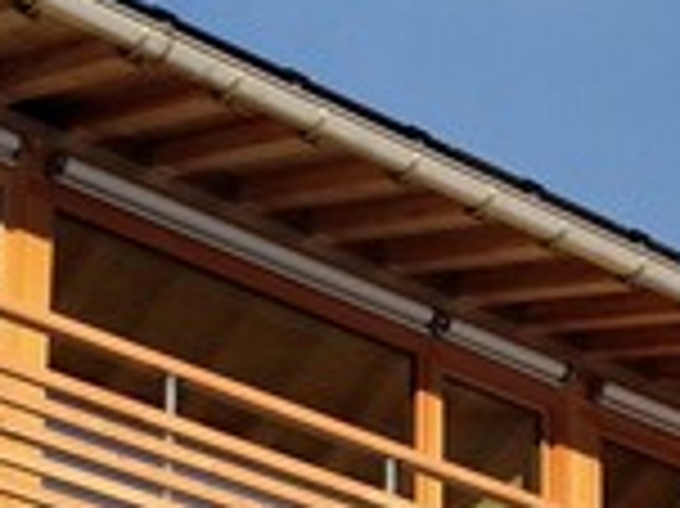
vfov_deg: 9.8
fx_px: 2787
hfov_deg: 13.9
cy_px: 973
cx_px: 450
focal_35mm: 142
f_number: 2.4
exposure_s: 1/756
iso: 64
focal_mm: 4.28
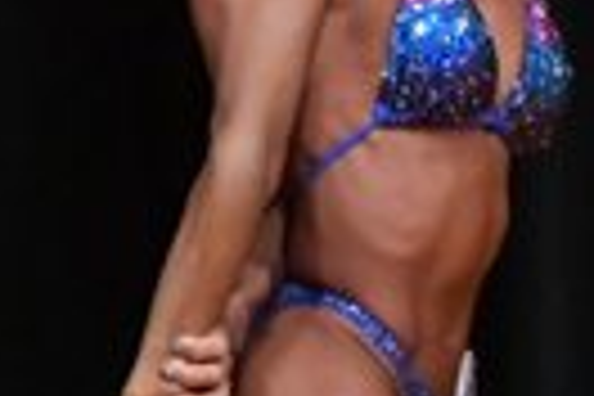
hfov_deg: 1.2
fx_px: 28955
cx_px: 1636
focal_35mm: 1755
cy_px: 288
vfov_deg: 0.8
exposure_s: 1/400
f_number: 5.6
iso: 5000
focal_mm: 200
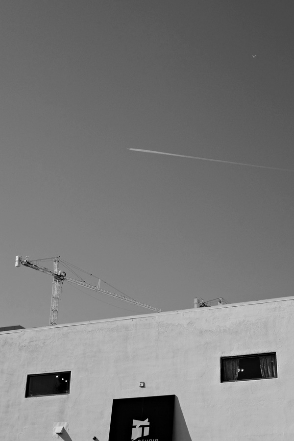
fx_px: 502
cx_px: 147
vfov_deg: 47.4
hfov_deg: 32.6
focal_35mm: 41
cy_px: 220
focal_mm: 27
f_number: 13
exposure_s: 1/900
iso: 800
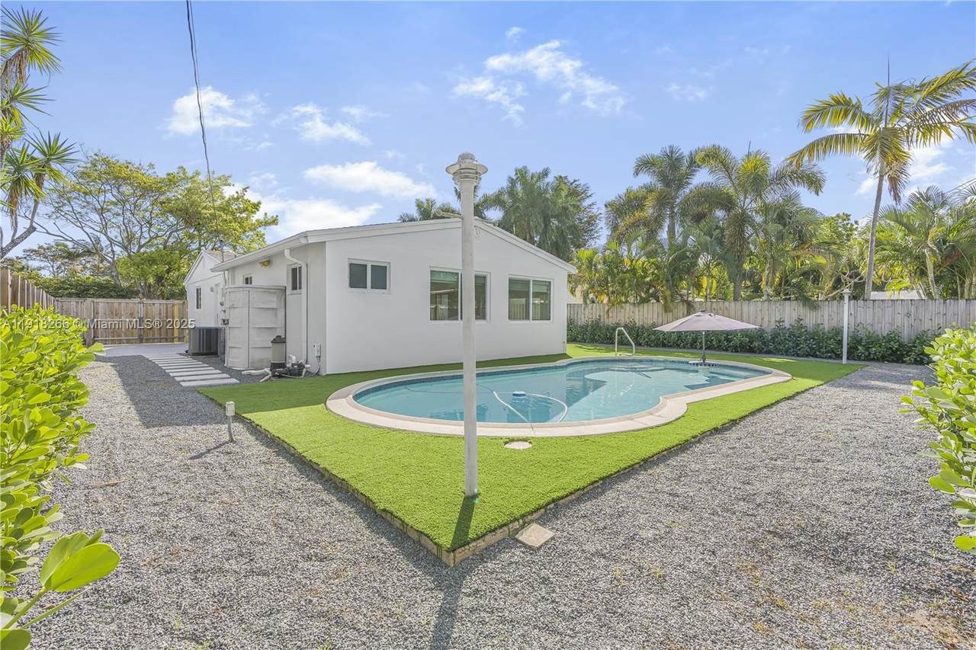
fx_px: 434
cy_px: 325
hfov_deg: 96.7
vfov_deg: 73.7
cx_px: 488
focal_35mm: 16
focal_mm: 16
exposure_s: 1/500
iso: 200
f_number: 9
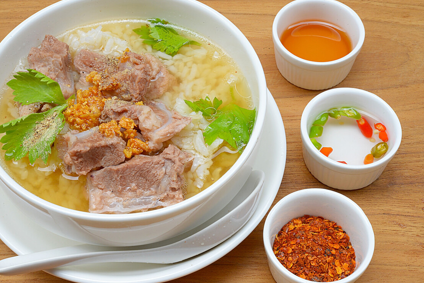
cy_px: 143
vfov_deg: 20.9
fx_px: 766
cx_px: 199
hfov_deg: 30.9
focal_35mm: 65
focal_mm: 60
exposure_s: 1/6
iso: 400
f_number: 36
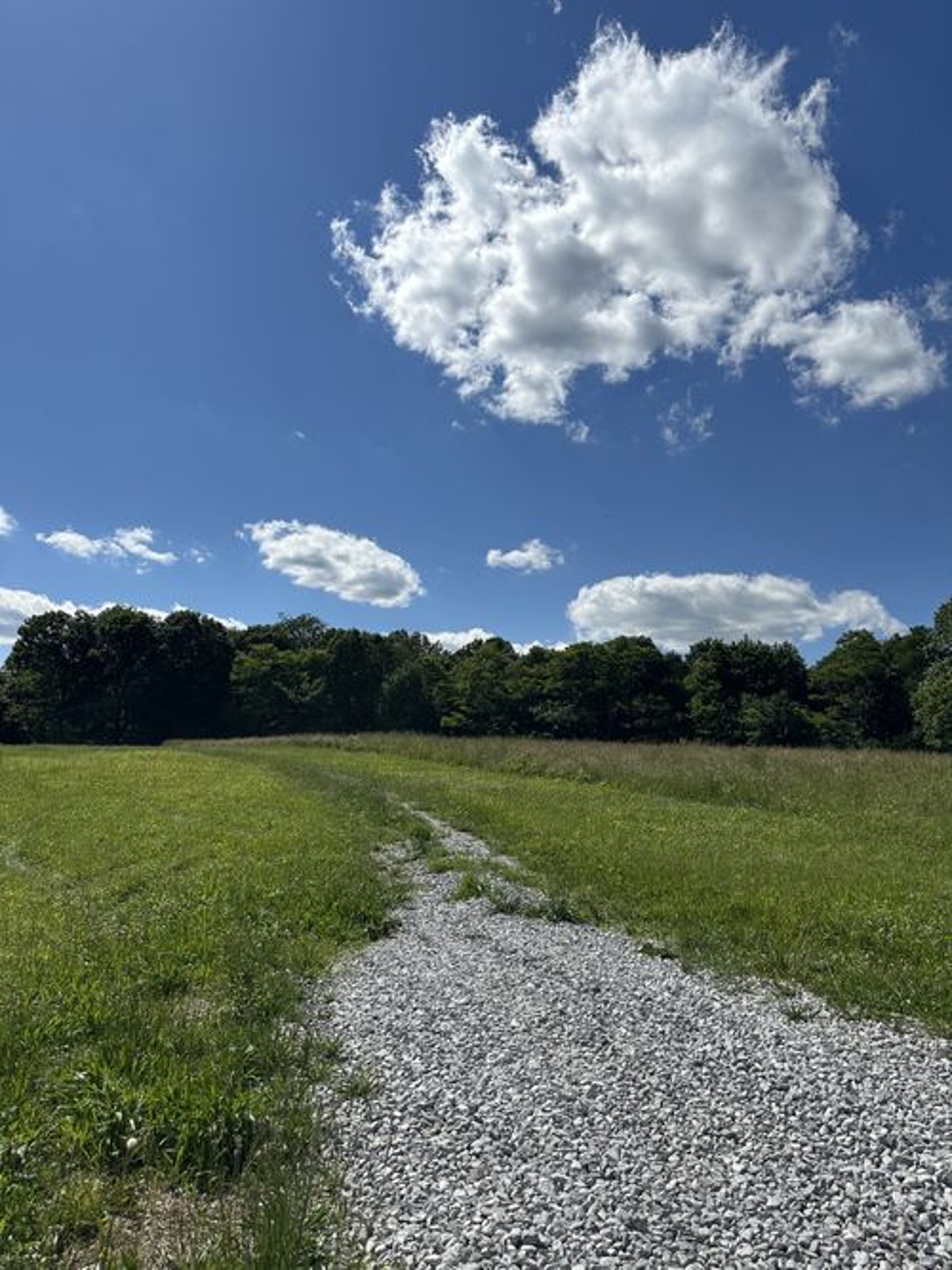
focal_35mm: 24
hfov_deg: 56.8
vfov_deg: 71.6
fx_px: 880
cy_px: 635
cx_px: 476
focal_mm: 6.86
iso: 80
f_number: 1.78
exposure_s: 1/10753
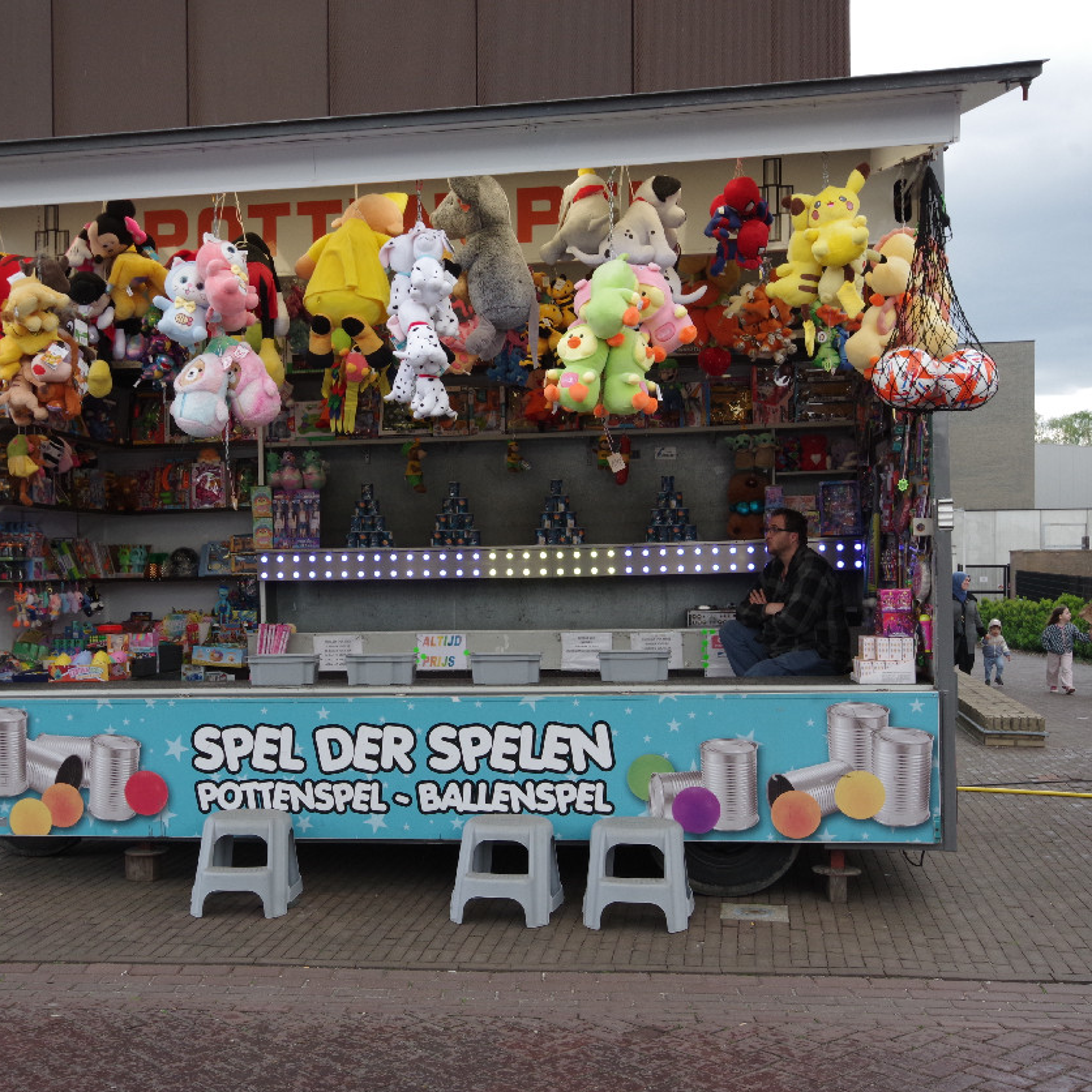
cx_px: 424
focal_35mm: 39
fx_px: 1392
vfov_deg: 42.8
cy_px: 546
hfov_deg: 42.6
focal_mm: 20
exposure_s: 1/160
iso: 800
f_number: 8
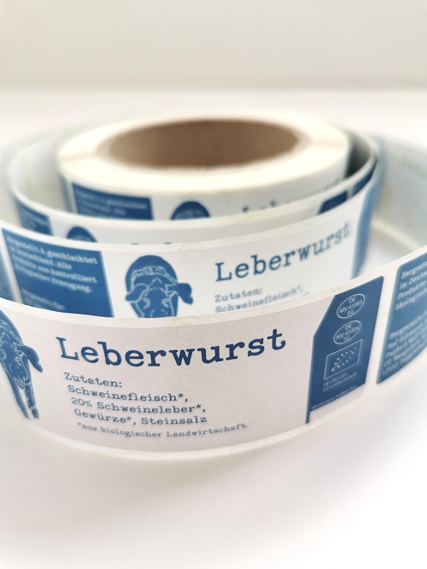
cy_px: 284
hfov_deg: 51.4
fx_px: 444
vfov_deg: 65.3
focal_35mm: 27
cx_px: 214
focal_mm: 5.56
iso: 64
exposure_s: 1/100
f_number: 1.6
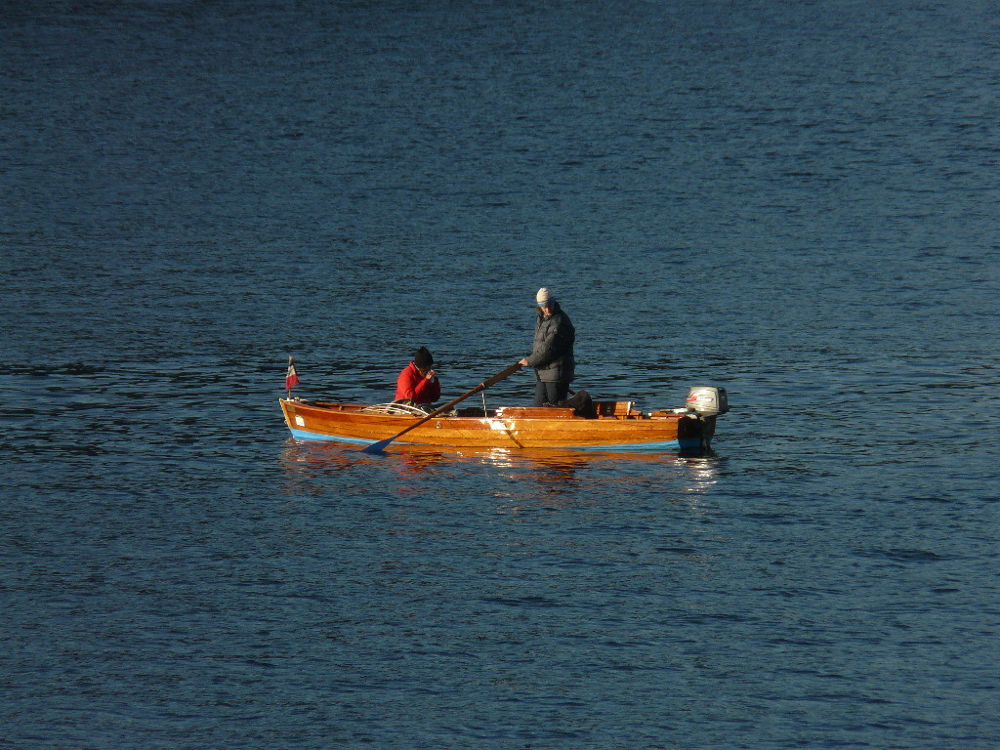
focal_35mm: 504
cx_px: 500
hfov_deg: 3.9
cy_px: 375
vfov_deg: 3.0
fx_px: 14560
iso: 100
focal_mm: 82.8
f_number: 5.6
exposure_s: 1/500
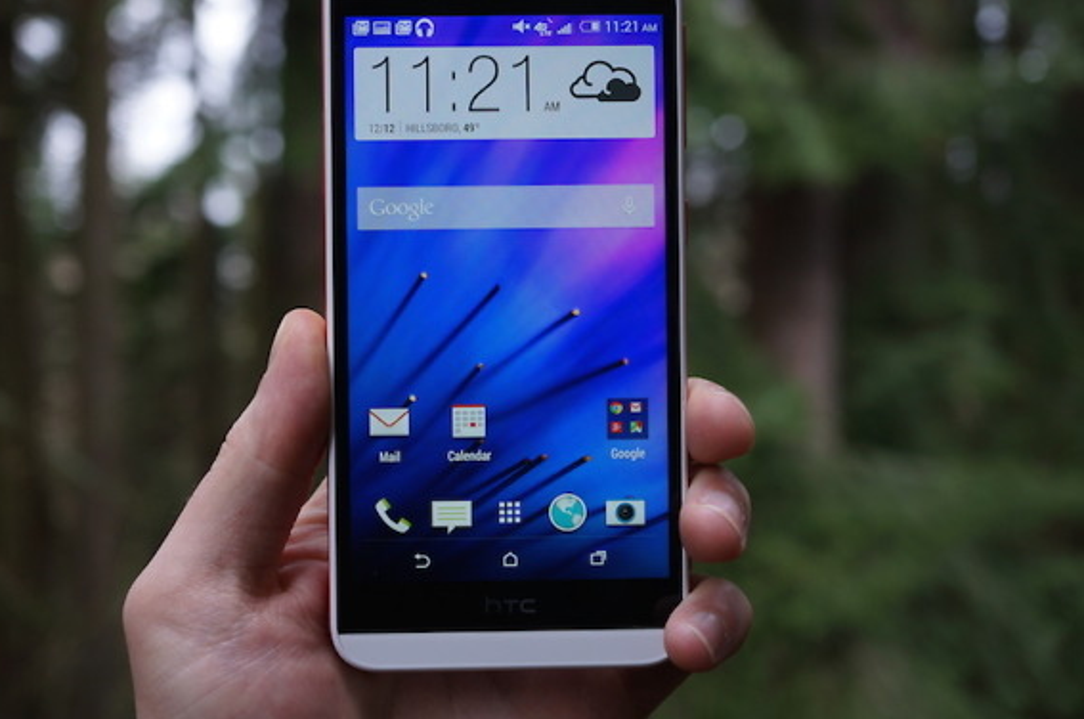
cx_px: 510
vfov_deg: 22.1
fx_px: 1834
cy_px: 258
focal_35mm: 61
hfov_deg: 32.9
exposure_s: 1/60
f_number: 4
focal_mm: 30
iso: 160
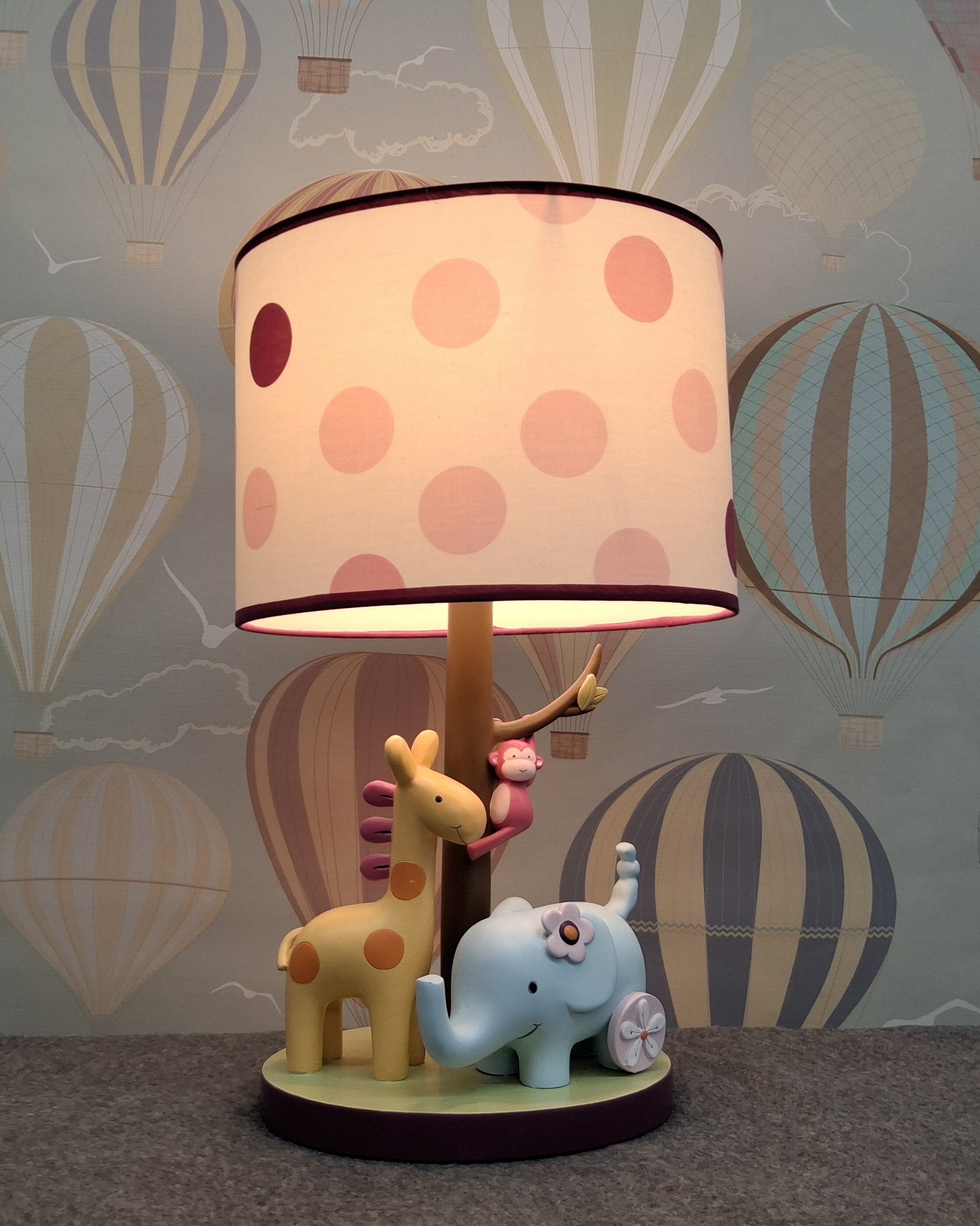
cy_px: 638
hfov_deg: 53.2
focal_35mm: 27
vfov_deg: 64.0
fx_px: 979
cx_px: 473
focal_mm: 3.08
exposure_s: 1/120
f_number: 2
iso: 125
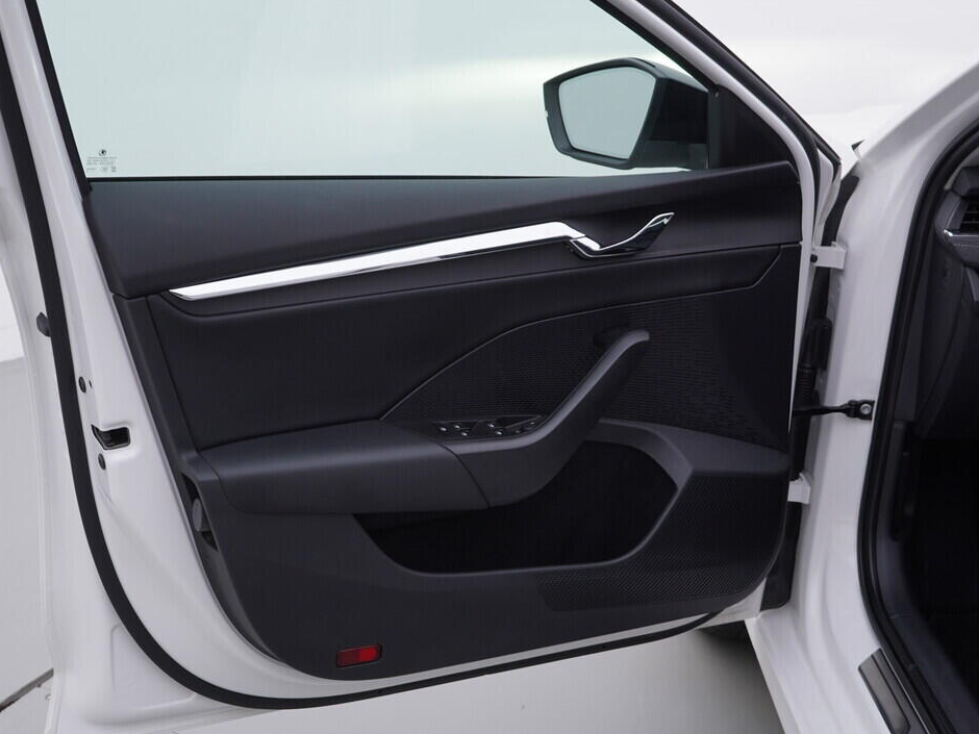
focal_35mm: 53
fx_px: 1499
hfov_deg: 36.2
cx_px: 495
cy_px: 377
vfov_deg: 27.5
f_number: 4
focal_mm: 24
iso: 125
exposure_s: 1/80
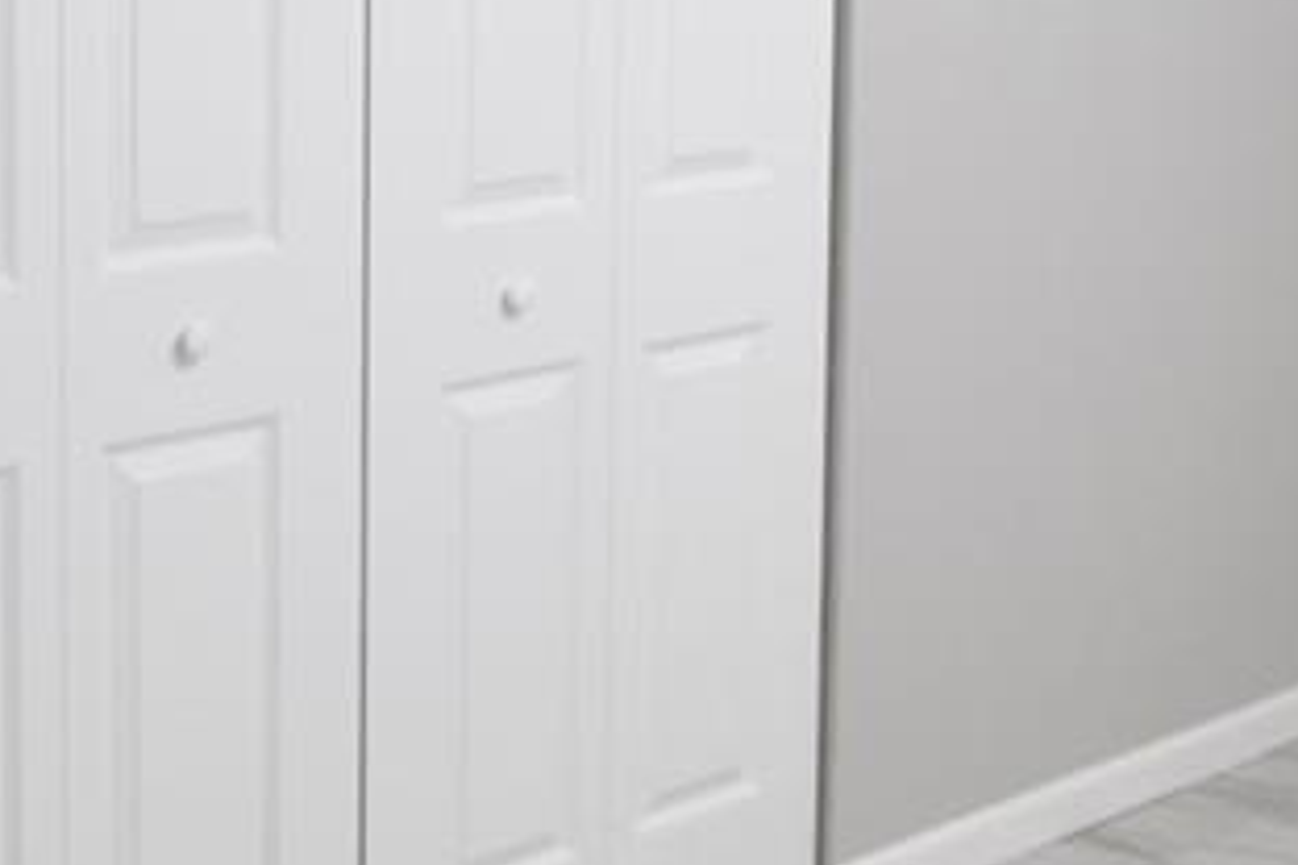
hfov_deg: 26.2
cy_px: -12
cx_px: 807
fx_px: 2776
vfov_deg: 17.3
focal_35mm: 77
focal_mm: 10
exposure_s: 1/20
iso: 800
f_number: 3.5
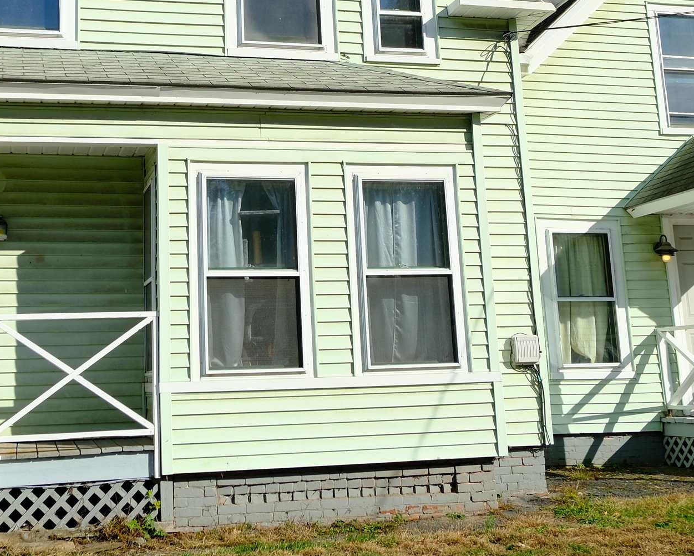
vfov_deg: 28.2
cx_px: 261
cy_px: 138
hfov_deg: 35.2
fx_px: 1089
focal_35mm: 53
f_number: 5.6
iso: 320
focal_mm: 15
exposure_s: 1/500
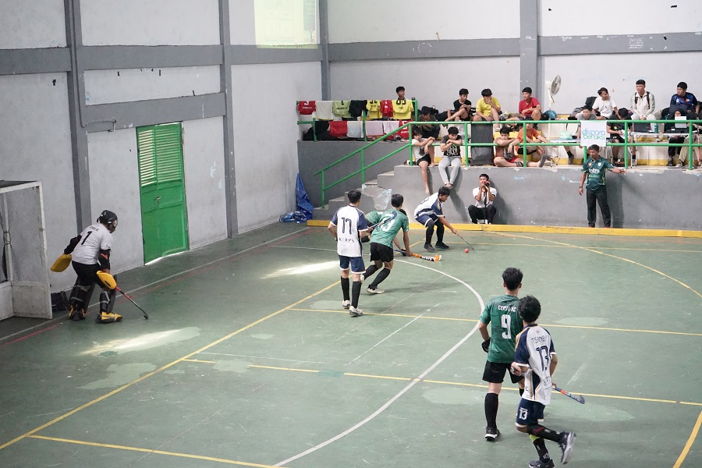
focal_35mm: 57
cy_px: 234
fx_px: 1111
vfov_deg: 23.8
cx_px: 351
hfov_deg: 35.1
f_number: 5
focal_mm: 57
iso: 16000
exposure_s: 1/400
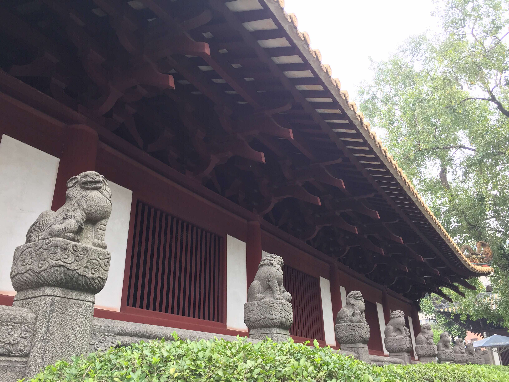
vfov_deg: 48.2
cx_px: 254
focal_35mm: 29
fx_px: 426
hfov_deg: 61.7
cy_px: 191
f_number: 2.2
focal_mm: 4.15
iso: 32
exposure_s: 1/167
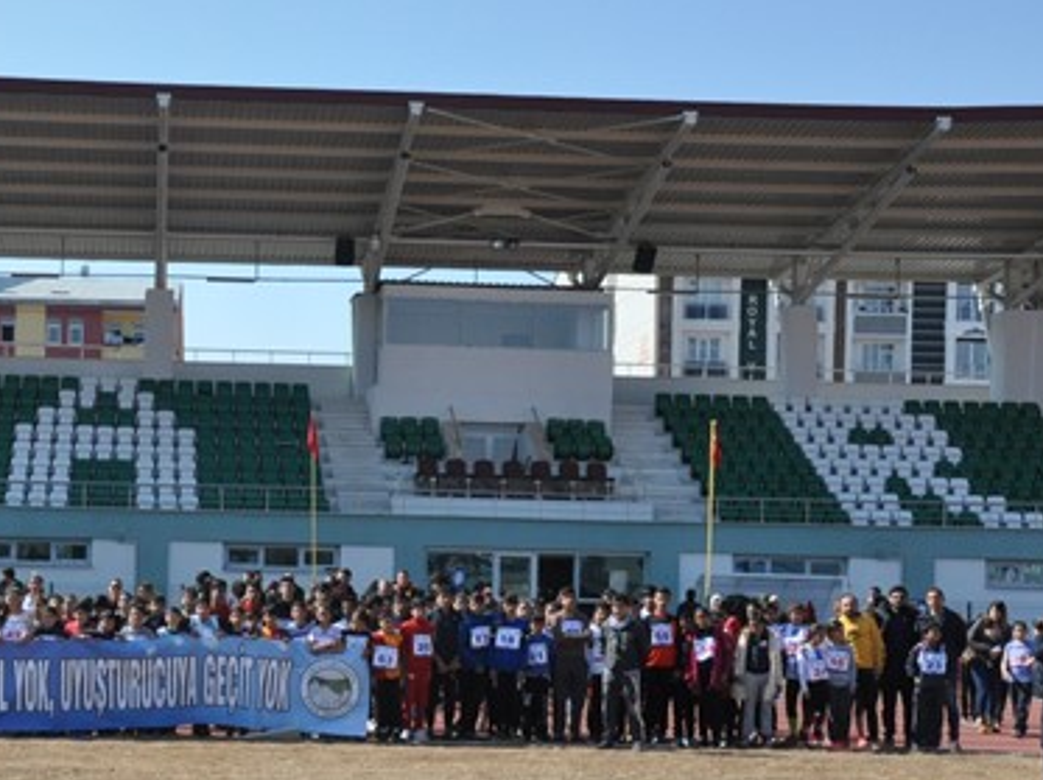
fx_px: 1892
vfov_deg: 23.2
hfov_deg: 30.1
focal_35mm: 63
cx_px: 199
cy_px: 500
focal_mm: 25
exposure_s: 1/800
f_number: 14
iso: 1250
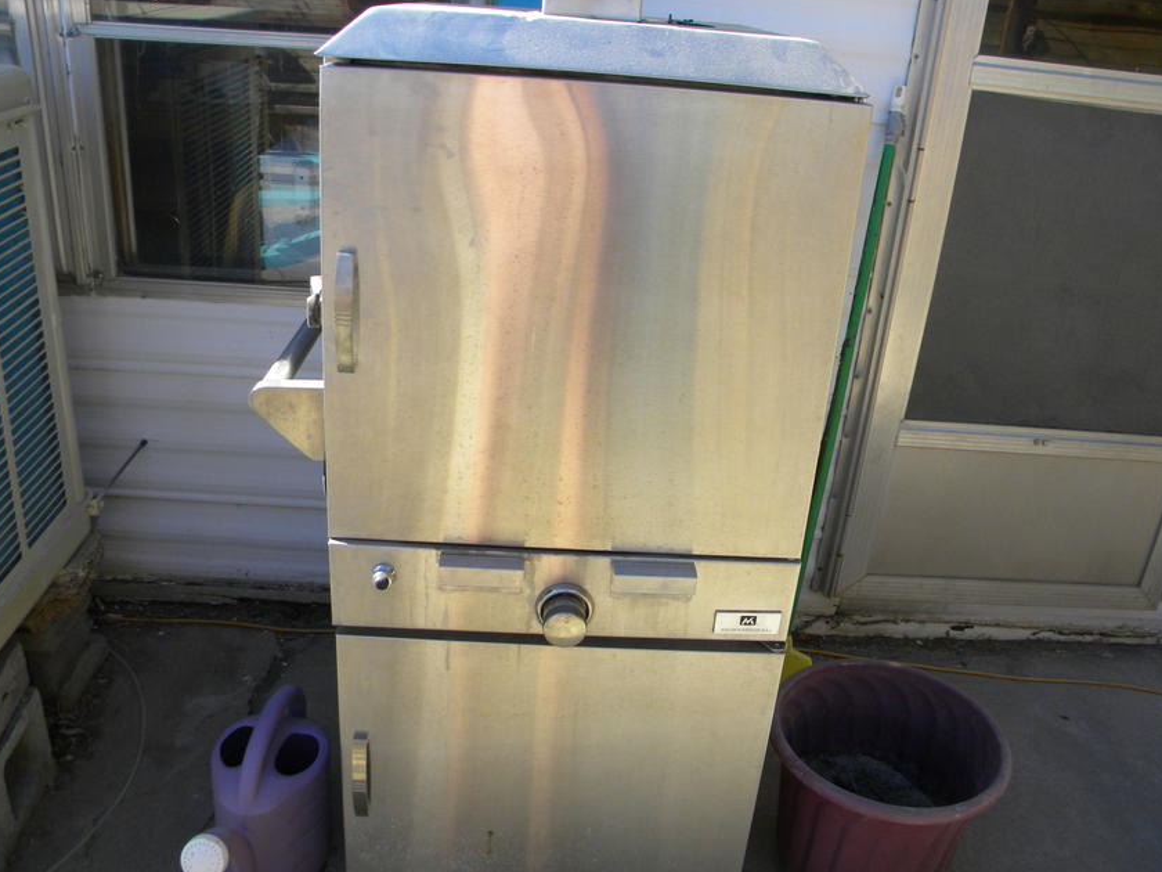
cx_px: 605
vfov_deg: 46.8
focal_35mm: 30
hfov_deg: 59.9
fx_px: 1007
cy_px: 431
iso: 138
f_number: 3.5
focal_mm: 5
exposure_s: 1/511
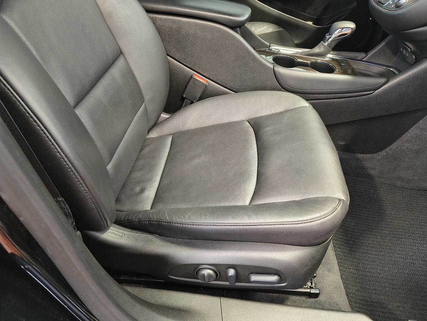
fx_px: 296
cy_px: 160
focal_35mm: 24
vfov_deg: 56.8
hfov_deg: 71.6
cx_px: 214
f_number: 1.8
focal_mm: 5.56
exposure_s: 1/40
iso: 1463
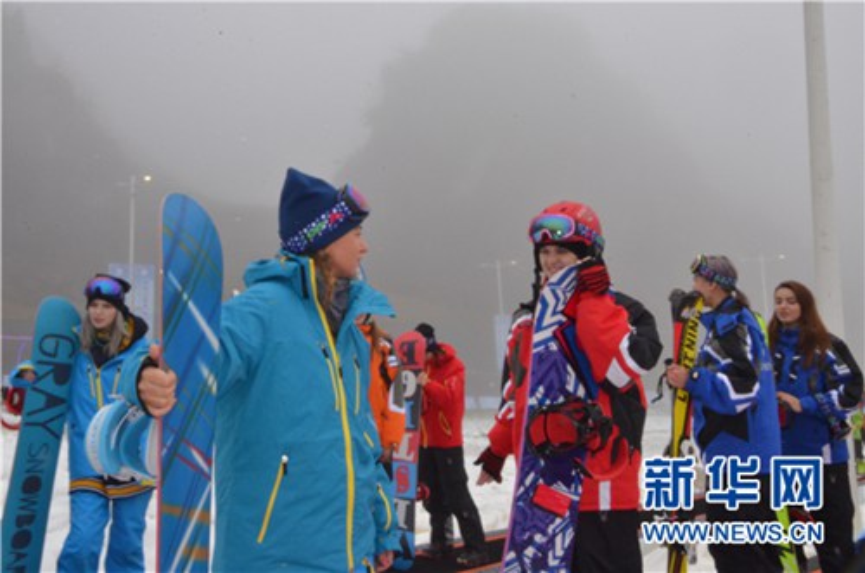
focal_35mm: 38
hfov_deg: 51.4
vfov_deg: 35.3
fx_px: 899
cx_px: 432
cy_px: 286
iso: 800
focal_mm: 25
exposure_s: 1/60
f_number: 4
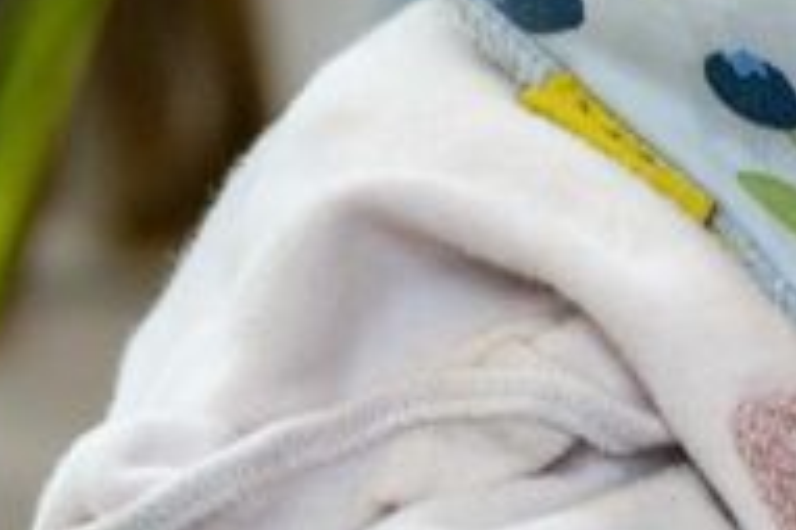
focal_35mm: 629
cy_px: -601
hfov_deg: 3.3
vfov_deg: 2.2
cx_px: 1238
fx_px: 13896
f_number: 4.5
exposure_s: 1/125
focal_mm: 100
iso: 800
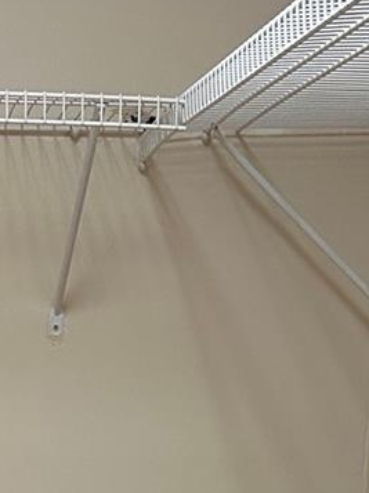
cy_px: 898
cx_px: 105
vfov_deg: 15.1
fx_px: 1595
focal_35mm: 112
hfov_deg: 13.2
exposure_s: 1/60
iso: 160
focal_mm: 5.7
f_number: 1.5
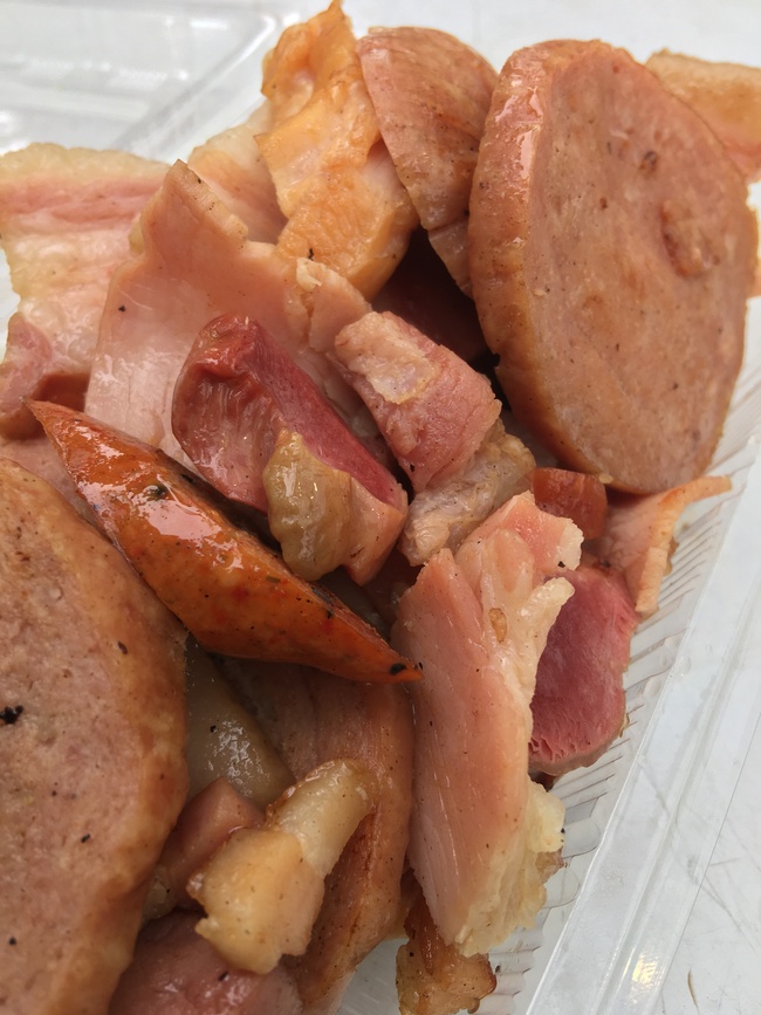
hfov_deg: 48.2
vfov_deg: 61.7
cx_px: 380
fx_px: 850
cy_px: 508
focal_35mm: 29
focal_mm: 4.15
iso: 25
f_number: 2.2
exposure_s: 1/128
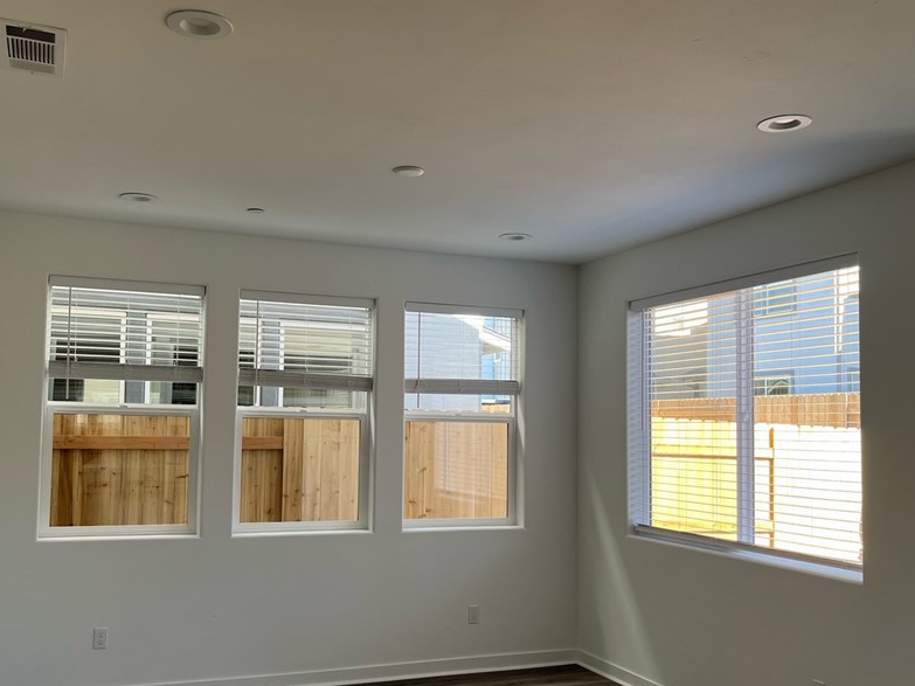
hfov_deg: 53.9
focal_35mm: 34
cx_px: 416
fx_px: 899
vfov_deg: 41.7
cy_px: 384
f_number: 1.6
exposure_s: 1/167
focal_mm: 5.1
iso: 50
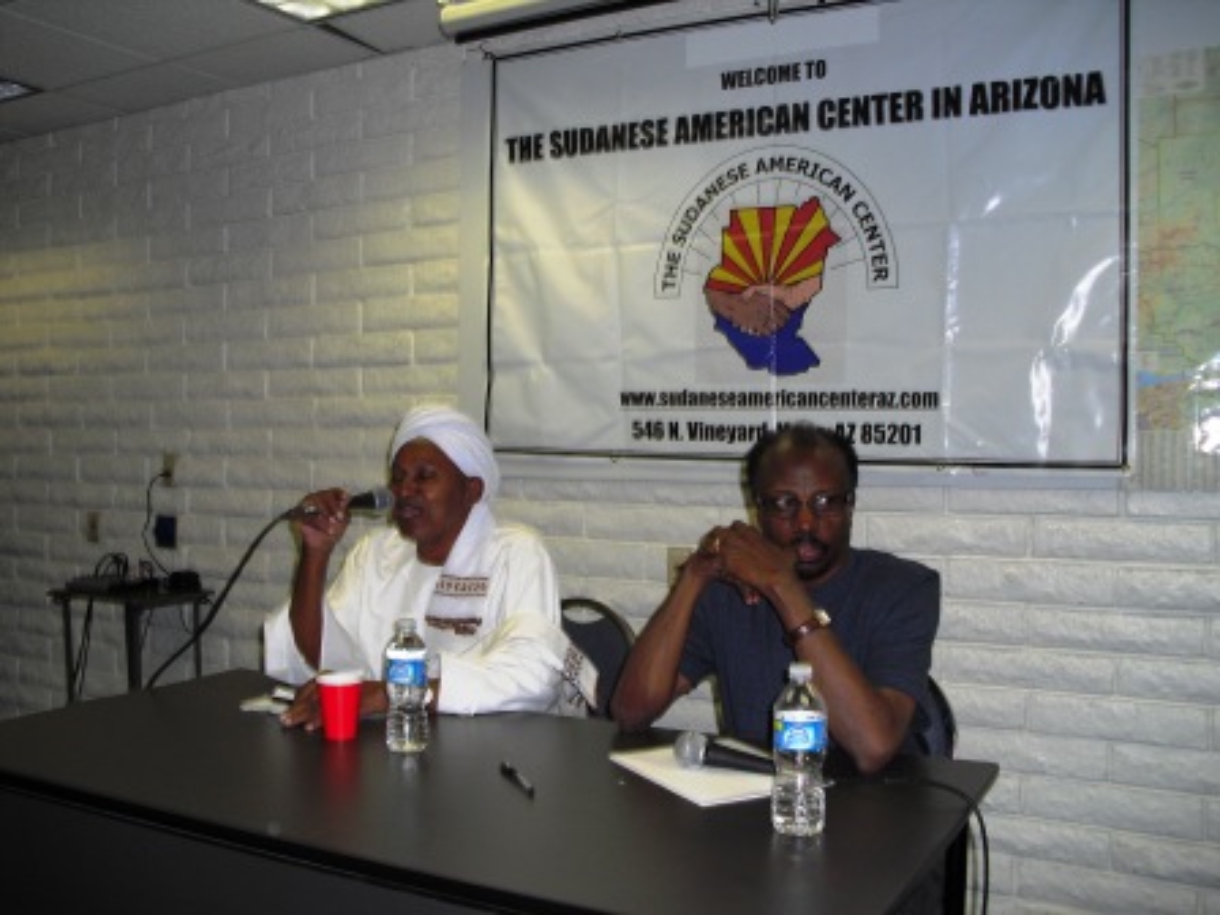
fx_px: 1269
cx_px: 610
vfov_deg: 39.7
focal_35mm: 36
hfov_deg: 51.4
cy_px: 458
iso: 100
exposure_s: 1/60
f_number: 3.1
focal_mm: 6.3
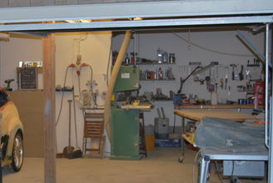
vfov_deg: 18.0
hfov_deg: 25.7
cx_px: 27
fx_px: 577
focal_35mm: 76
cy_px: 117
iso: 200
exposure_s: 1/60
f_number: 4
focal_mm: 26
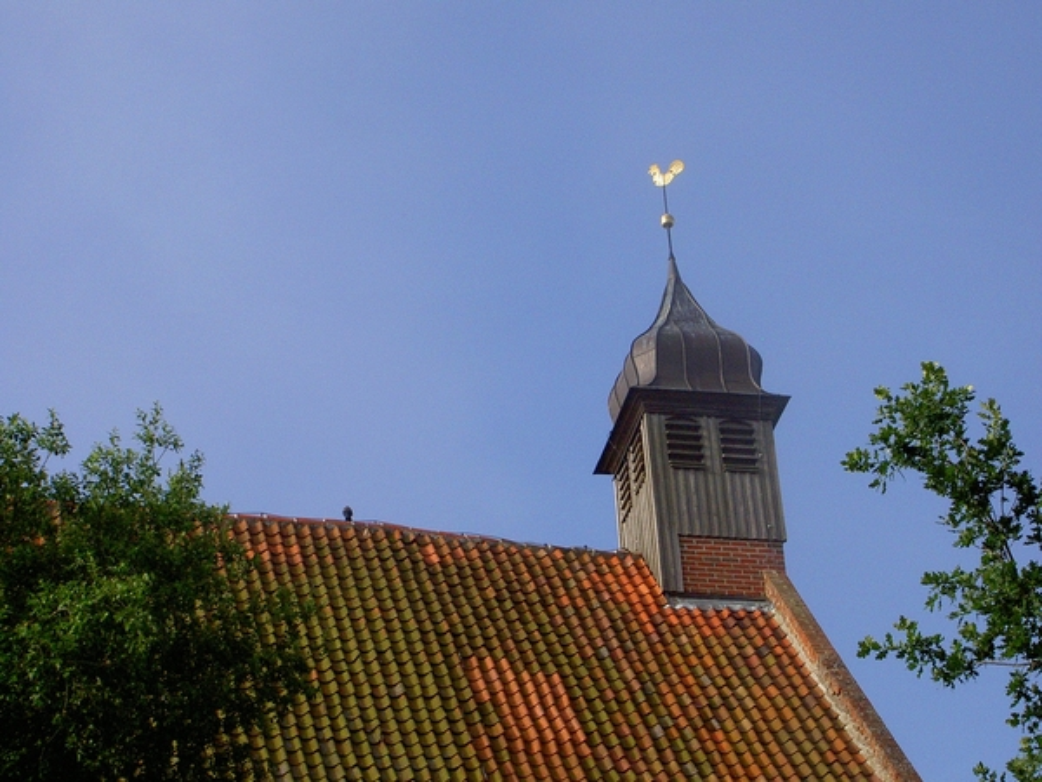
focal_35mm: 116
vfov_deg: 12.8
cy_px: 391
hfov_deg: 17.0
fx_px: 3492
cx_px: 521
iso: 200
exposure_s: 1/500
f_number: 8.3
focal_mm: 24
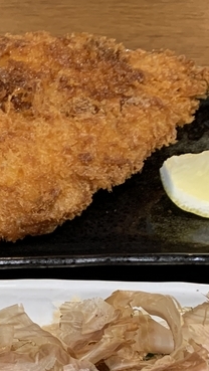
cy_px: 379
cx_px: -100
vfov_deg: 22.2
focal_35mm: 92
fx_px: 905
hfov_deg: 12.5
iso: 125
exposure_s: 1/60
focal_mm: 4.25
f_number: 1.8
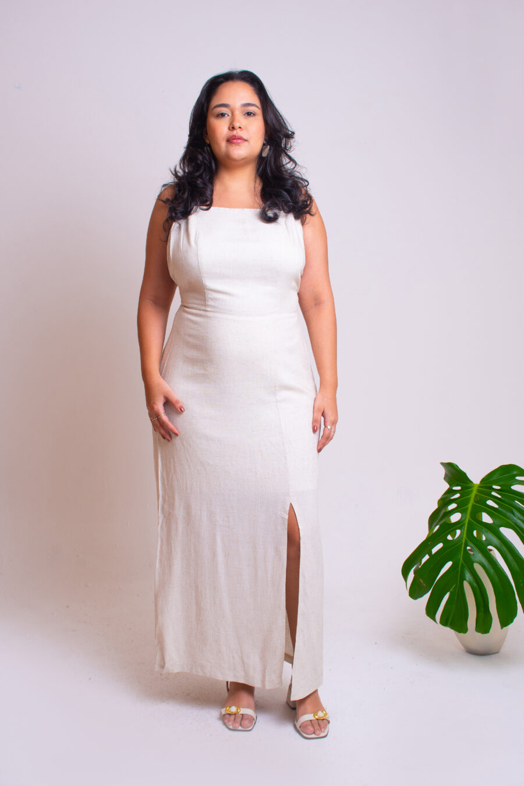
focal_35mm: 45
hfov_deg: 29.9
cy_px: 393
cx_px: 262
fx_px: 982
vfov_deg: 43.6
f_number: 9
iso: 100
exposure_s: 1/160
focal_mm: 30
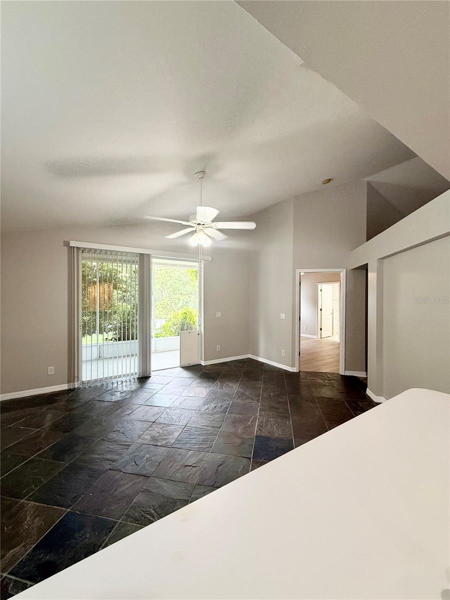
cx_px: 225
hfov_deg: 85.7
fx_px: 243
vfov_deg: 102.1
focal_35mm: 14
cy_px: 300
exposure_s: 1/120
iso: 200
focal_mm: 2.22
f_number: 2.2
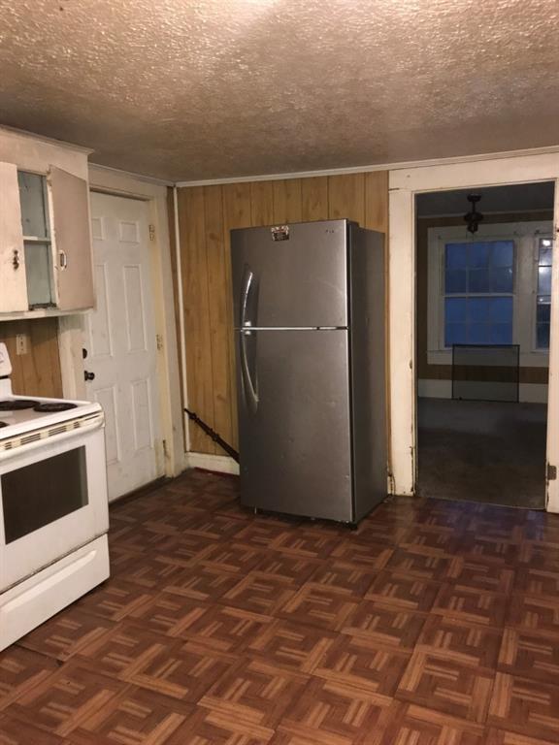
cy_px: 372
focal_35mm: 28
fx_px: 603
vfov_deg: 63.4
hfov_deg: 49.7
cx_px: 280
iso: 125
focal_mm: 3.99
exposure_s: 1/16
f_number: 1.8
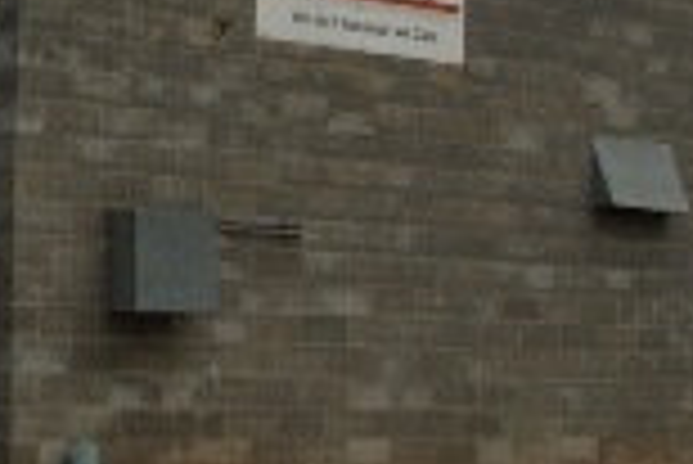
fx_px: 2100
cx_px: 148
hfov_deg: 18.6
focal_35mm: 109
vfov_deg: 12.6
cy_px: 300
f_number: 22
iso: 400
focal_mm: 14
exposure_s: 1/125
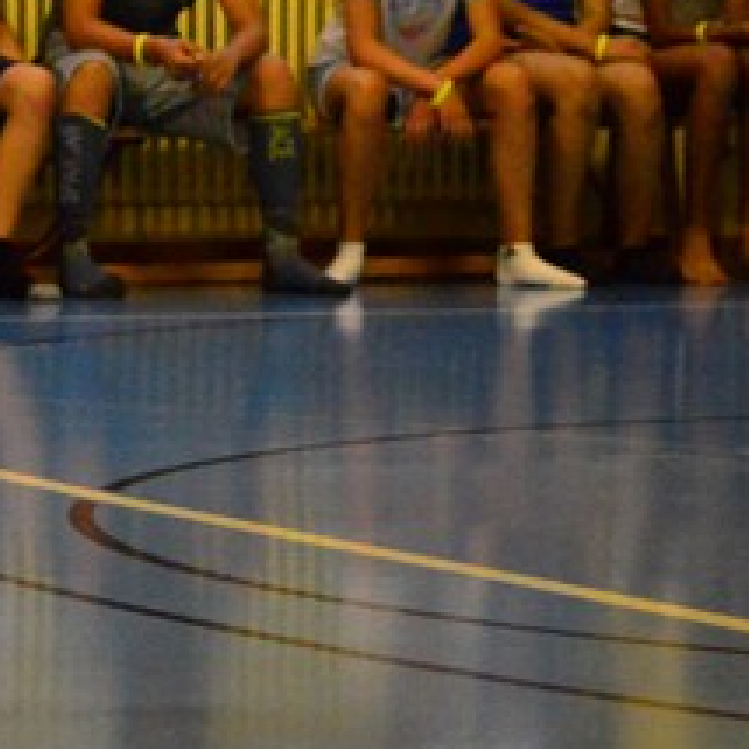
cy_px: -317
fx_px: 5215
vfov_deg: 8.1
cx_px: -637
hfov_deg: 7.9
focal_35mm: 213
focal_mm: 35
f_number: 1.8
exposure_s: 1/250
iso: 2500
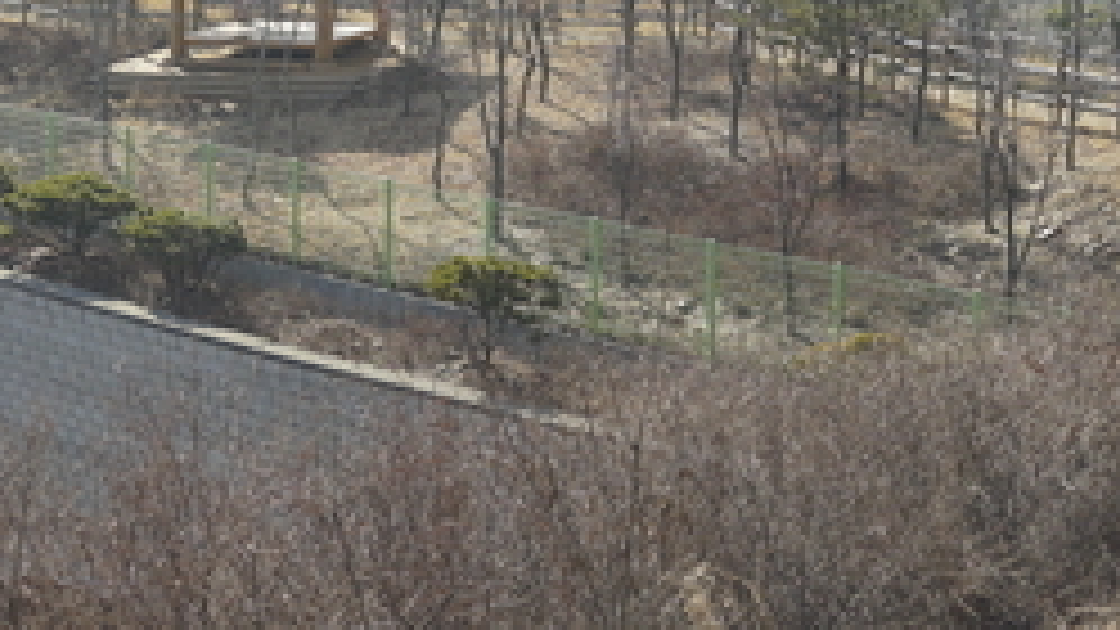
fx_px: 3059
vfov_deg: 11.7
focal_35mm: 103
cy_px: 140
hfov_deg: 20.7
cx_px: 421
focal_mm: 35
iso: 200
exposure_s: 1/500
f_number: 4
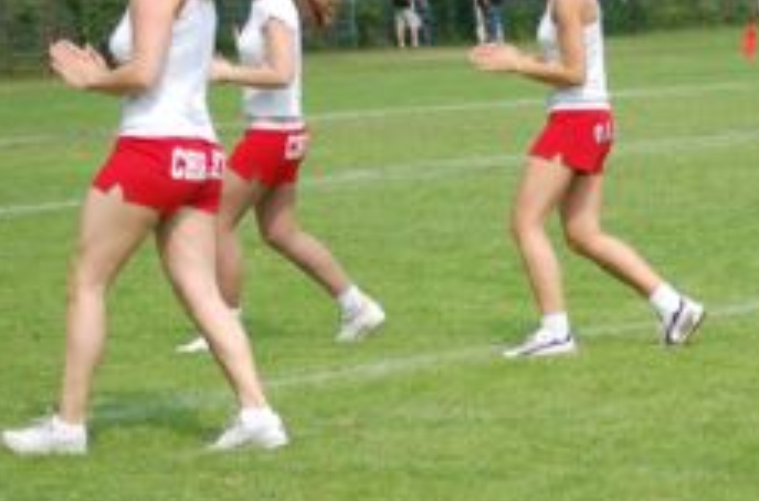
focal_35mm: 208
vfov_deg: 6.5
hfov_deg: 9.9
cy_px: 66
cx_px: 605
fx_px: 4370
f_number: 4.5
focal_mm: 70
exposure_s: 1/1000
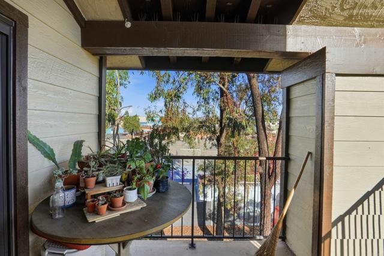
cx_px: 192
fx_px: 171
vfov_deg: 73.8
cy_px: 128
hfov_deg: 96.7
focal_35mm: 16
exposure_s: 1/800
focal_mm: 16
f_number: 11
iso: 500
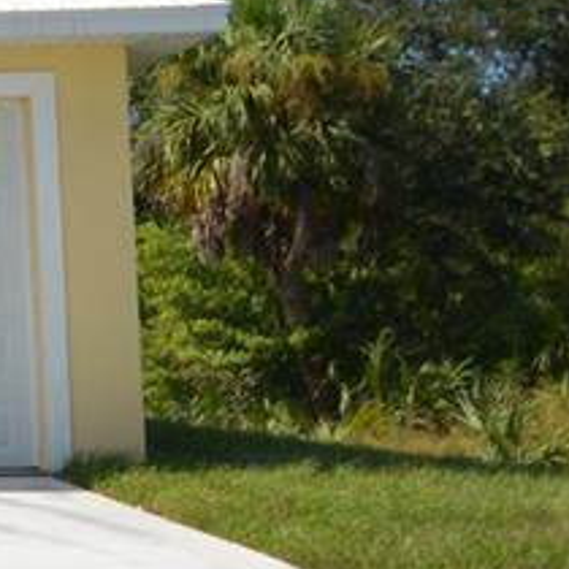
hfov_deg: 12.2
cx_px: -620
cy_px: 149
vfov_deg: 14.0
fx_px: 2306
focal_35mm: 124
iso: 100
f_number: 9
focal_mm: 20
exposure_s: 1/250
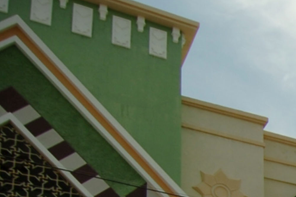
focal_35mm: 72
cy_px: 354
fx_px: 591
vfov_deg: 16.0
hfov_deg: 20.3
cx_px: 530
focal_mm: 12
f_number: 4
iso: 200
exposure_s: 1/3200
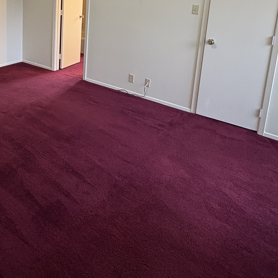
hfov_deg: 47.9
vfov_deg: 46.5
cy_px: 32
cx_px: 50
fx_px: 291
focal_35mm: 32
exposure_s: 1/60
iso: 160
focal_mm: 2.22
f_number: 2.2
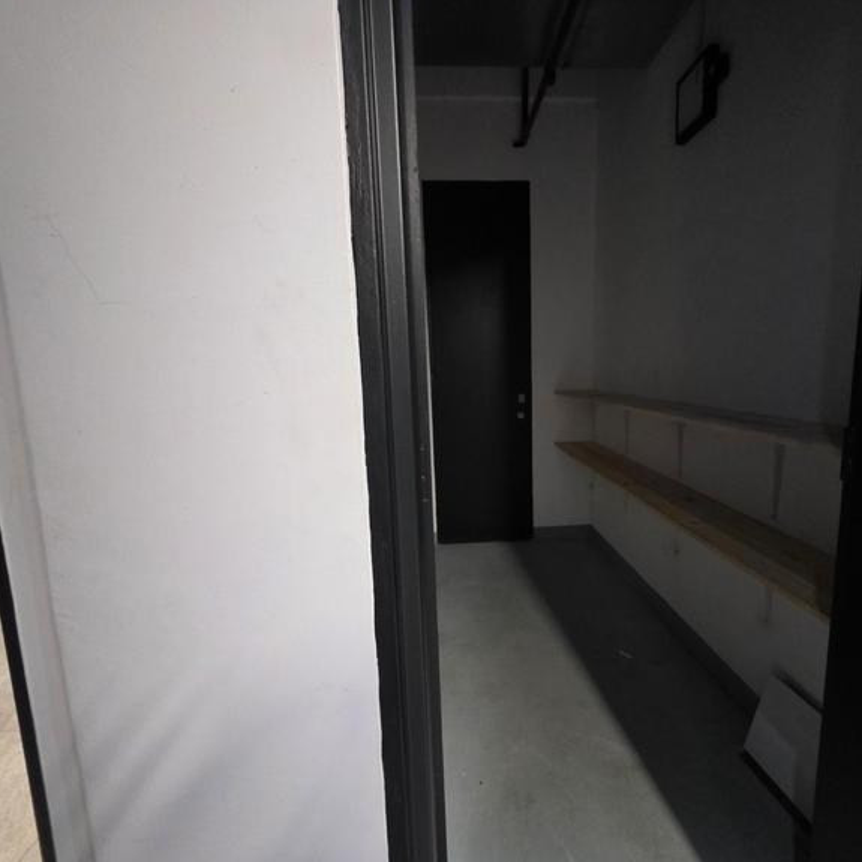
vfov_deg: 87.4
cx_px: 480
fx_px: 451
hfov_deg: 87.1
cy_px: 436
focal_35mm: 16
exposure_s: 1/50
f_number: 1.9
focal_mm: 2.2
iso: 640
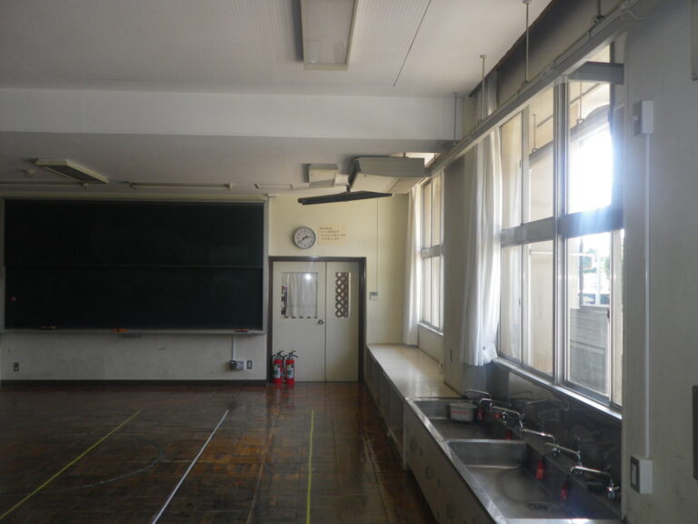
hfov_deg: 52.6
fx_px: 706
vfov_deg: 40.7
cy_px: 262
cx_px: 349
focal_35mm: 35
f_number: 3.8
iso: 100
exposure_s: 1/60
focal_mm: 6.2
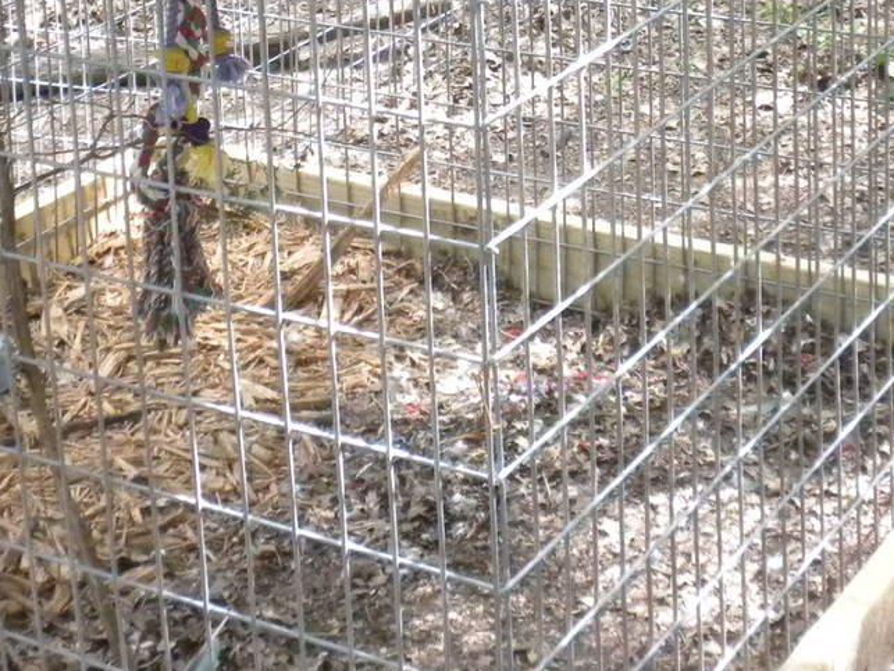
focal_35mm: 92
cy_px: -101
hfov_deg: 21.3
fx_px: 2377
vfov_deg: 15.6
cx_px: 445
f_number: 3.5
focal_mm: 6.6
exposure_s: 1/173
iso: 400
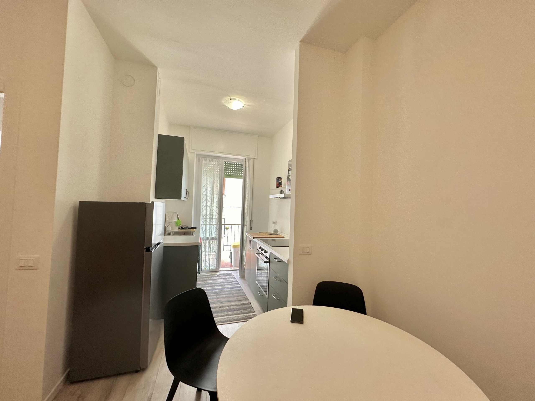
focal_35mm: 14
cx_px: 268
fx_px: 216
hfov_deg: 102.1
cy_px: 200
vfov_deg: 85.7
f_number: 2.2
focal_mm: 2.22
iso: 80
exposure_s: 1/100
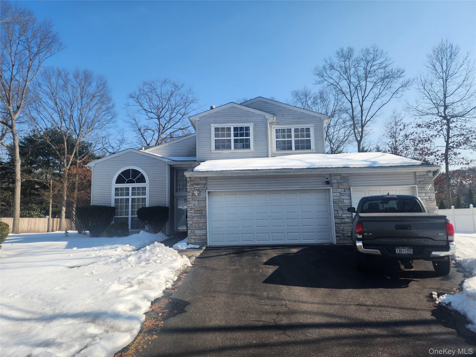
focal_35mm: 23
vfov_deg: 58.9
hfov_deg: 73.9
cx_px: 238
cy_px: 178
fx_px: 316
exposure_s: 1/1013
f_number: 1.8
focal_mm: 6.4
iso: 12
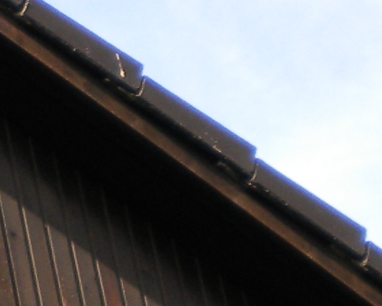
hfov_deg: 7.9
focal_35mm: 222
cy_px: 558
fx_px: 2510
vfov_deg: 6.8
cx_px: -606
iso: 80
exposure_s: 1/165
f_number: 4.6
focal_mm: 6.3
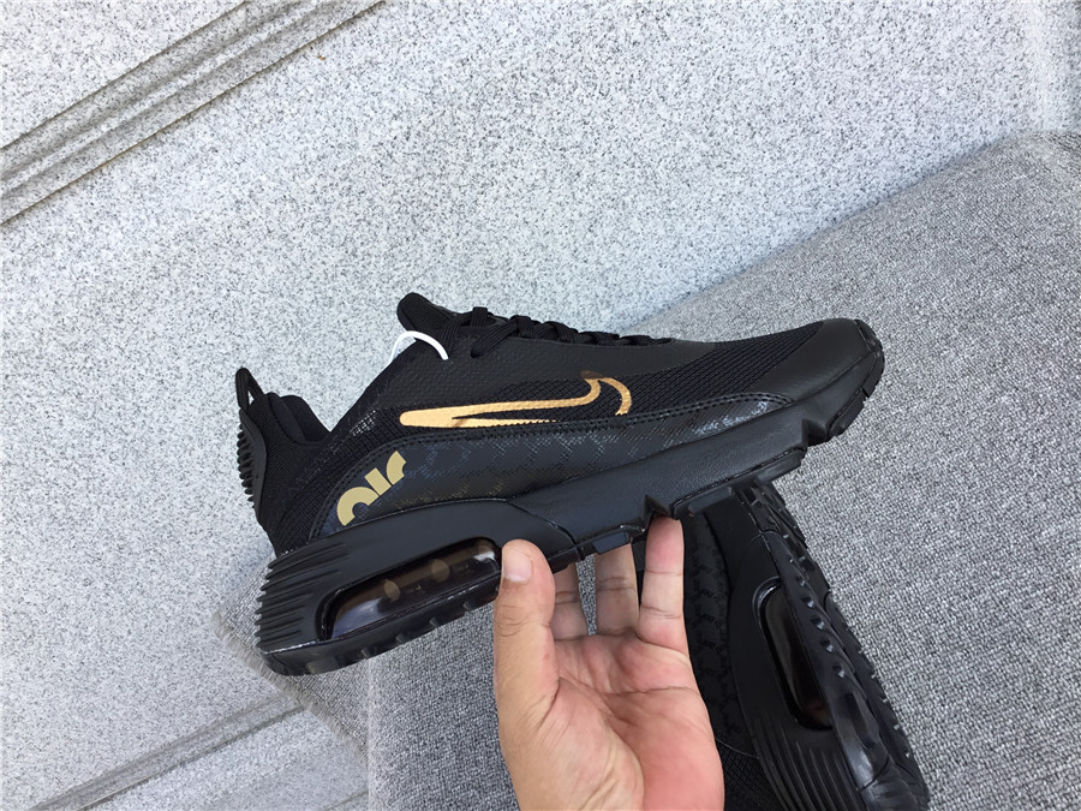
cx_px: 540
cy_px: 406
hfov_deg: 58.4
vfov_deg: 45.4
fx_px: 968
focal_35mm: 31
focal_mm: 3.3
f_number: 2.4
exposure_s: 1/209
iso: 25
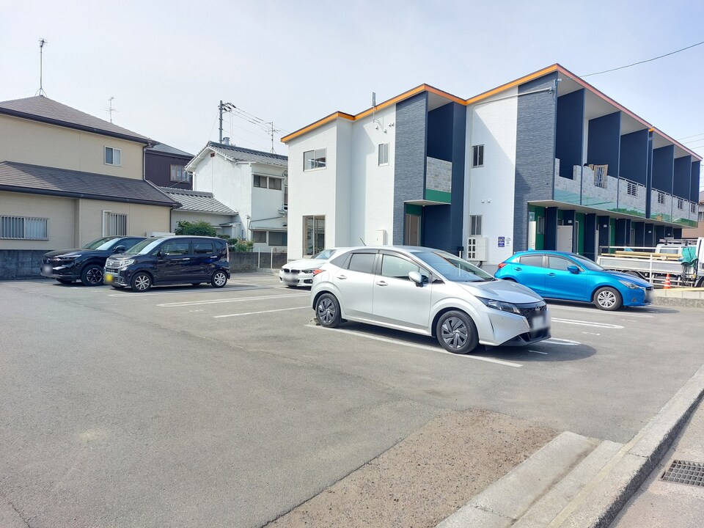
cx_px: 352
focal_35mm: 24
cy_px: 264
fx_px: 488
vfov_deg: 56.8
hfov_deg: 71.6
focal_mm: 5.23
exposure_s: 1/230
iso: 25
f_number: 1.8
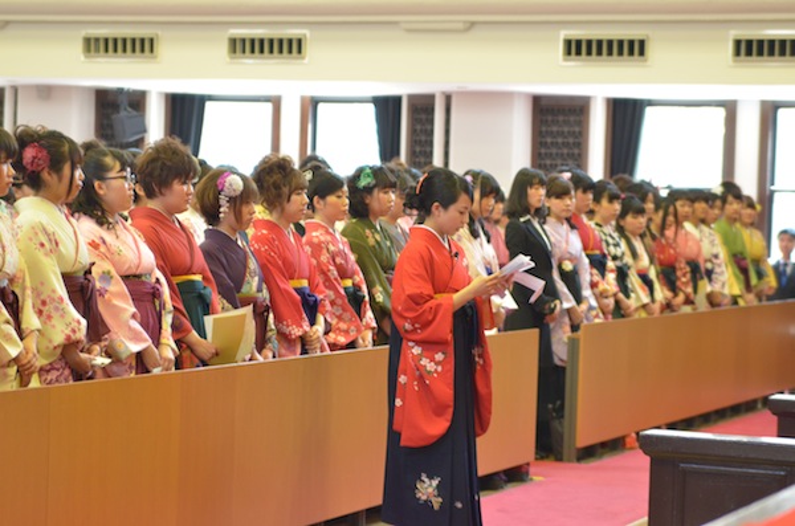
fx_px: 2478
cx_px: 398
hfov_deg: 18.2
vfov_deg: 12.1
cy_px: 263
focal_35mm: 112
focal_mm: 75
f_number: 2.8
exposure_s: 1/180
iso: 1600
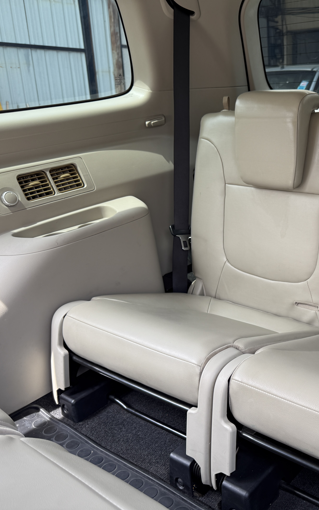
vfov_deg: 56.7
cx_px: 286
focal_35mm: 34
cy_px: 255
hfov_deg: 35.1
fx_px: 473
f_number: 1.78
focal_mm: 6.76
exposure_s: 1/155
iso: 64
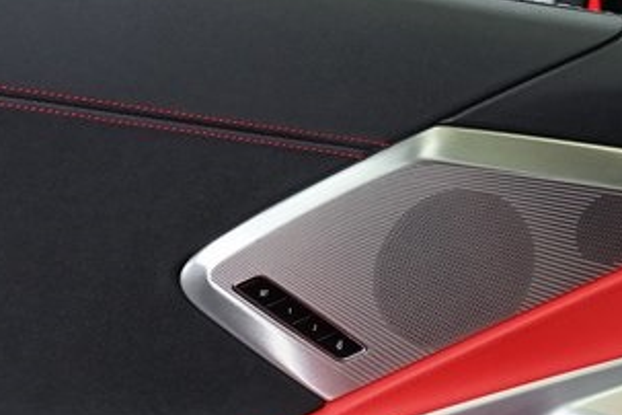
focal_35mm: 98
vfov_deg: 13.8
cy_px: 387
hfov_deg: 20.7
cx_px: 203
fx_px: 1693
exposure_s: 1/40
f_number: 6.3
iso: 1600
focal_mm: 29
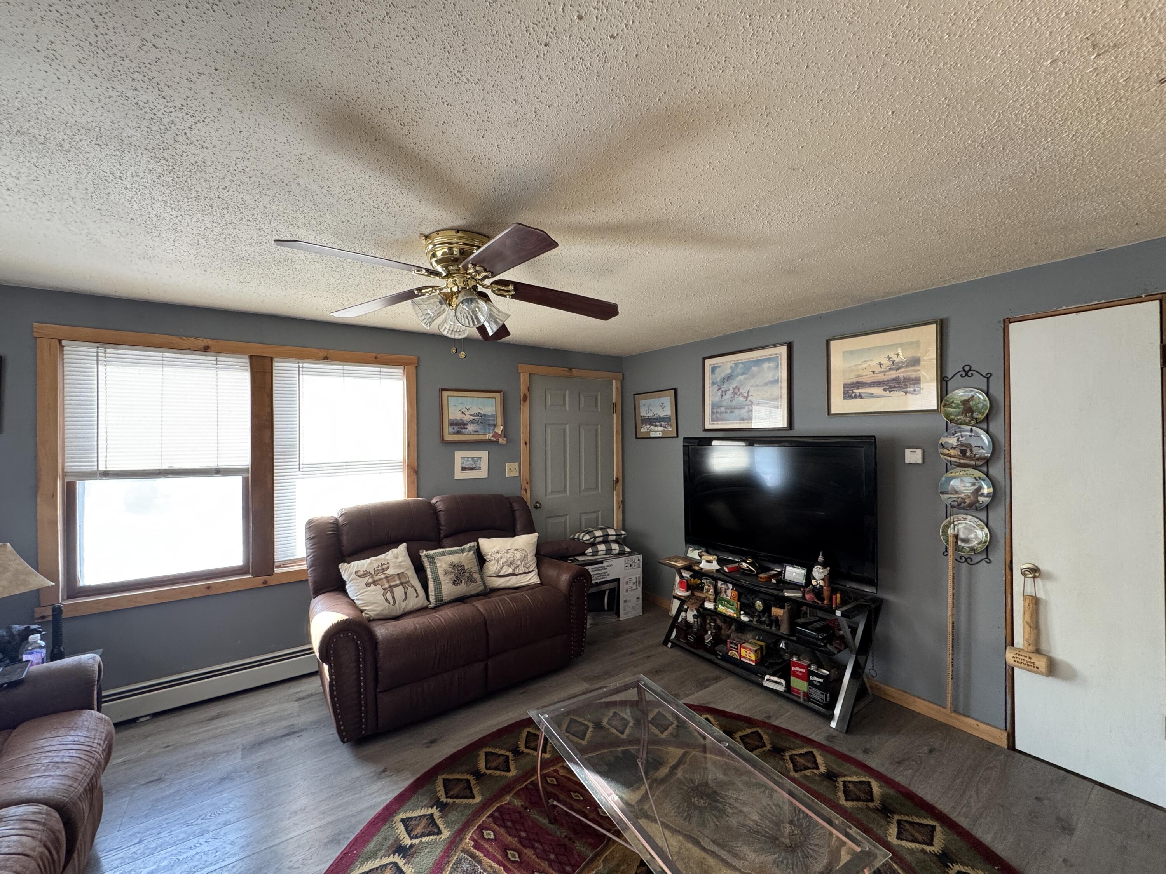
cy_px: 437
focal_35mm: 14
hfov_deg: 102.1
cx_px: 583
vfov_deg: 85.7
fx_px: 472
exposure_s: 1/99
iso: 200
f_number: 2.2
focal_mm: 2.22
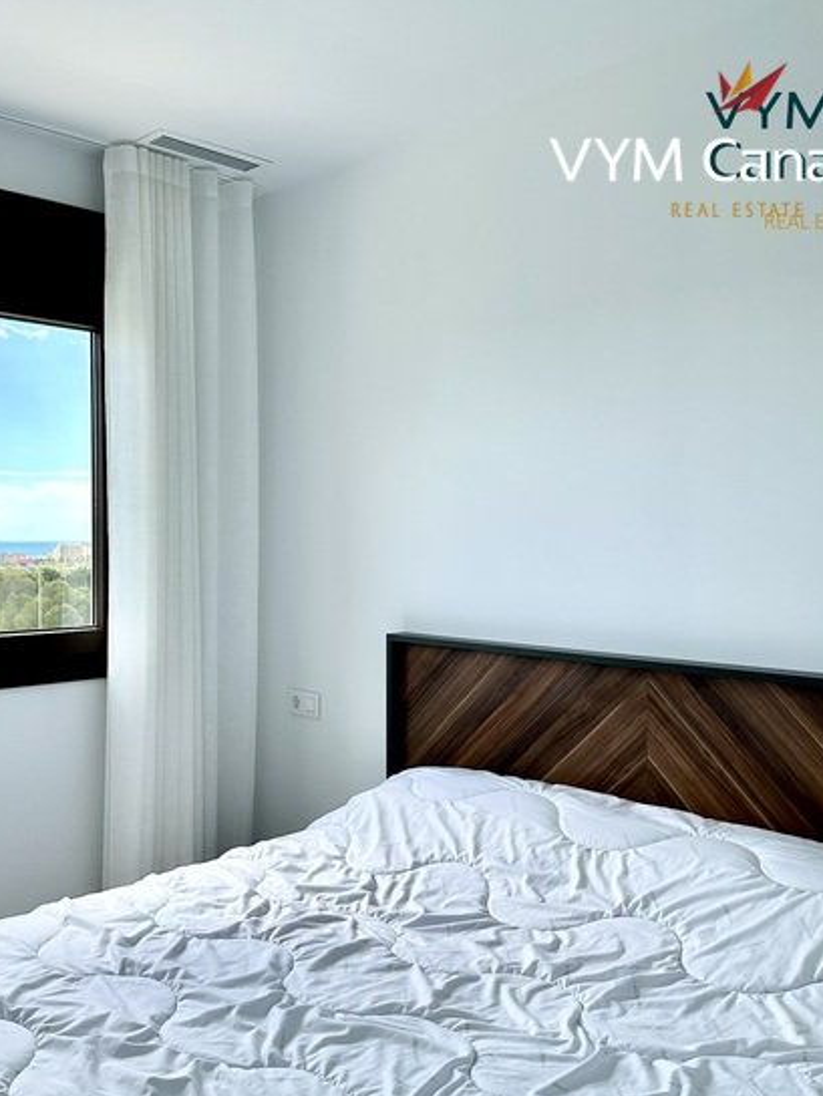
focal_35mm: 33
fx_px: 1046
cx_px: 264
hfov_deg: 42.3
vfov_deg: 55.3
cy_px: 557
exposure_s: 1/1272
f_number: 1.78
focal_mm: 6.86
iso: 80
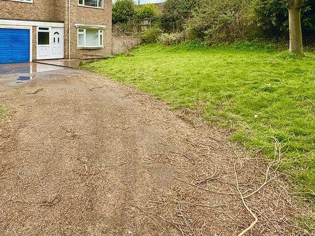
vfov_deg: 46.9
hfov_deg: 62.8
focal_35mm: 28
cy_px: 44
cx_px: 124
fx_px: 255
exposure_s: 1/549
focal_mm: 2.22
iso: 64
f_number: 2.2
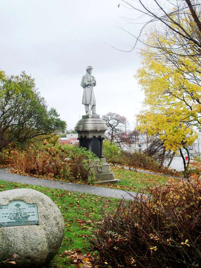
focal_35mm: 47
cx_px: 100
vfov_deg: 40.4
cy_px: 134
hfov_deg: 30.9
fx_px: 364
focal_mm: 8.3
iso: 80
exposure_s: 1/640
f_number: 3.2
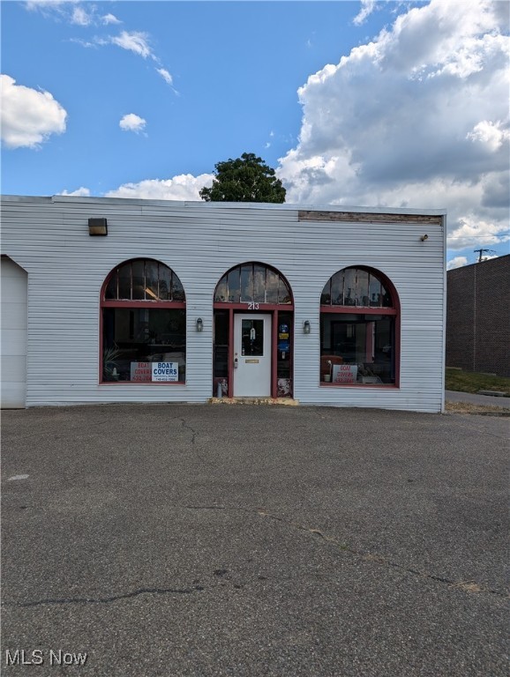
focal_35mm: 24
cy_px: 338
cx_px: 255
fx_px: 470
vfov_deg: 71.5
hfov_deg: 56.9
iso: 21
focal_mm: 6.9
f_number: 1.68
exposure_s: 1/1458
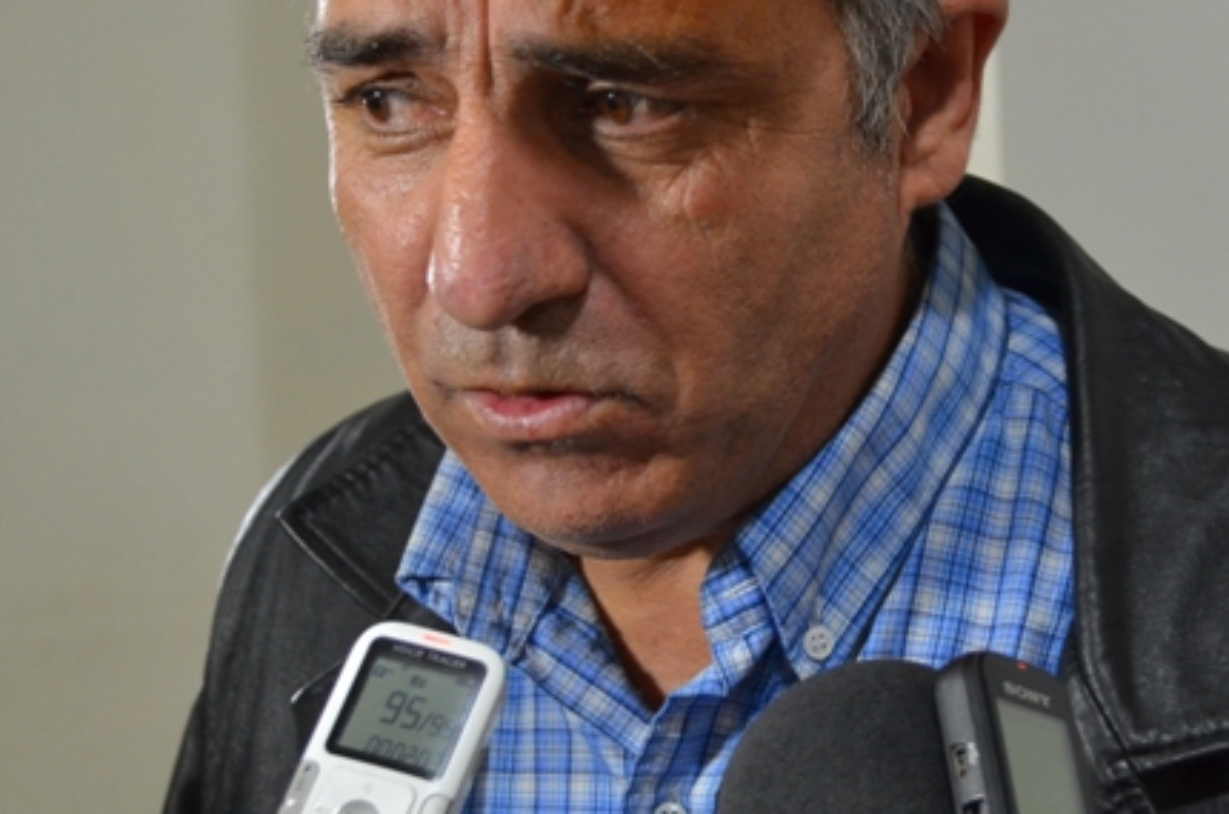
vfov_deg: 16.6
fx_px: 2758
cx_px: 843
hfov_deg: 25.0
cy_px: 134
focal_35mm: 81
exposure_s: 1/40
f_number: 4.5
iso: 800
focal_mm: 29
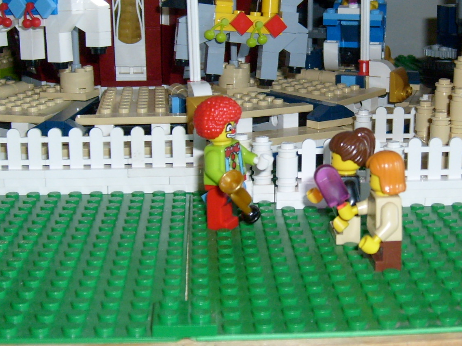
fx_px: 841
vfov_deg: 23.2
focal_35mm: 63
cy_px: 119
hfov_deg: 30.5
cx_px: 313
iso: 100
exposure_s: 1/45
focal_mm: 5.8
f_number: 2.8
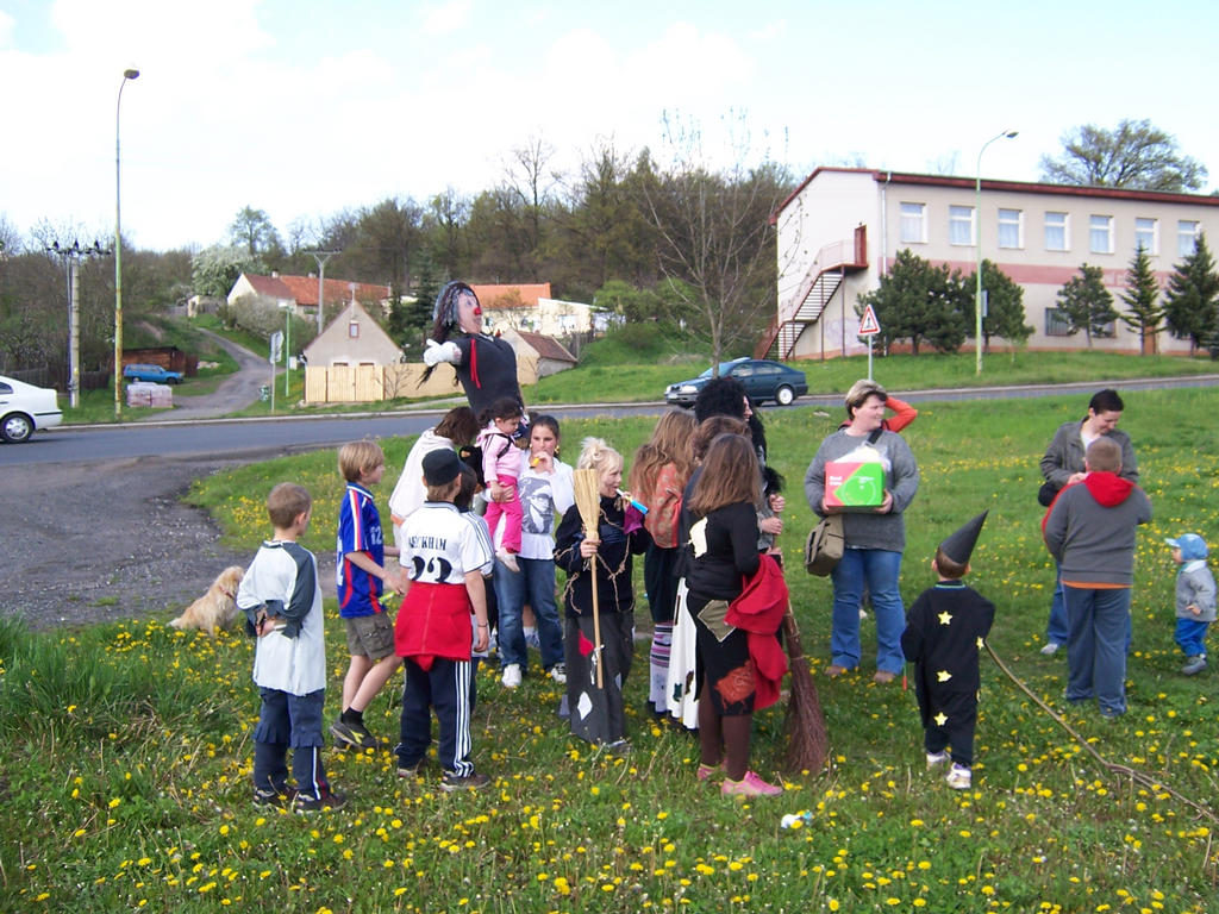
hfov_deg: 55.4
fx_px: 1162
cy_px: 457
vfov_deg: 42.9
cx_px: 610
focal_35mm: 33
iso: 80
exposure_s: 1/250
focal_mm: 5.5
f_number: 3.4
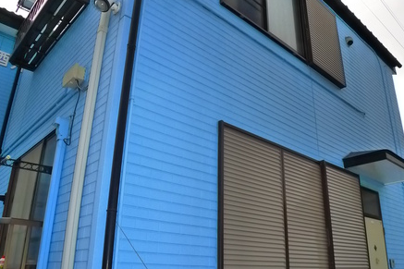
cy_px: 142
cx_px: 214
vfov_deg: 33.4
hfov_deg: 48.4
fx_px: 449
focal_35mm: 40
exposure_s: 1/500
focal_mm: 5.1
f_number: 3.5
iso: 400
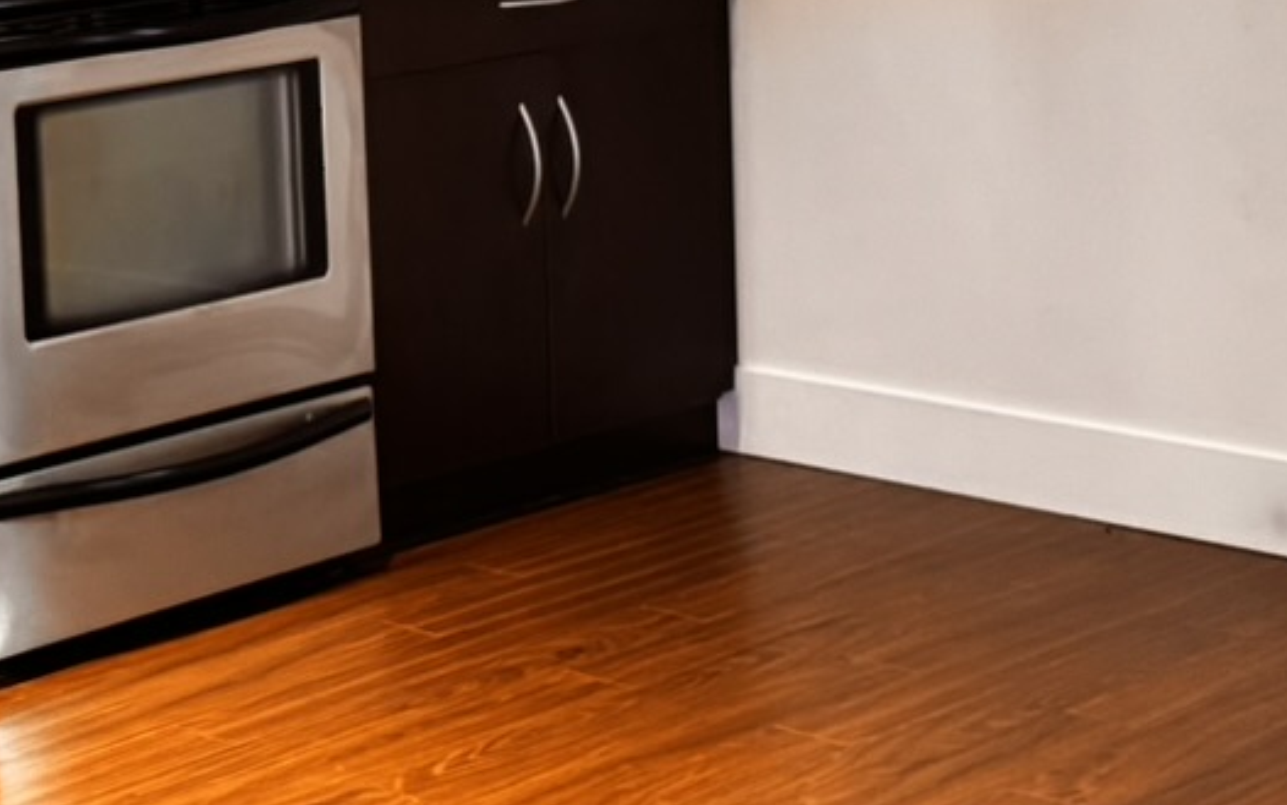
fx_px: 3473
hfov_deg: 20.3
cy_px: -93
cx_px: -7
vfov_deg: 13.0
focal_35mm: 99
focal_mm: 6.76
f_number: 1.78
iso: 1000
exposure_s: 1/40
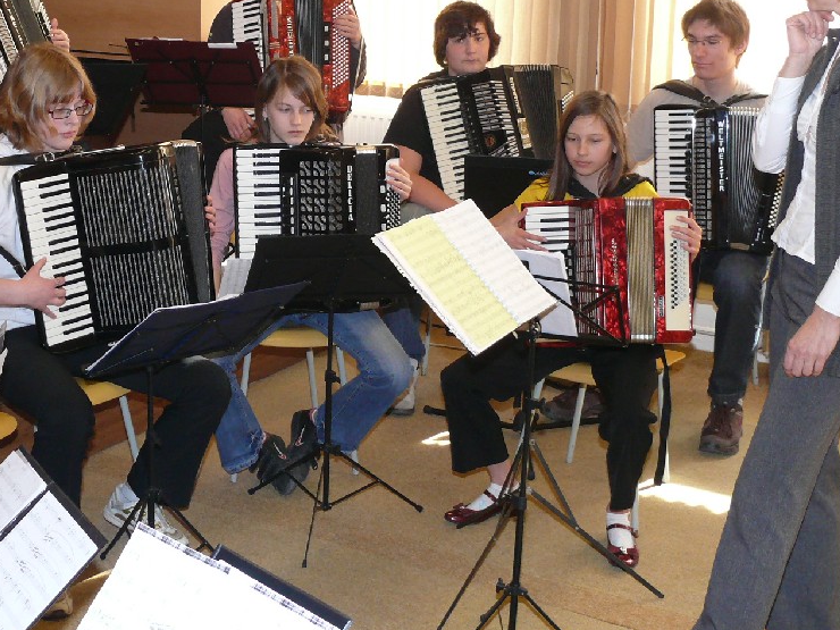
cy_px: 152
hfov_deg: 31.9
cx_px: 276
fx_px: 1456
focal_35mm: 60
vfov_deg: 24.1
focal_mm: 7.8
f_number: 2.8
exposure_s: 1/125
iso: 200
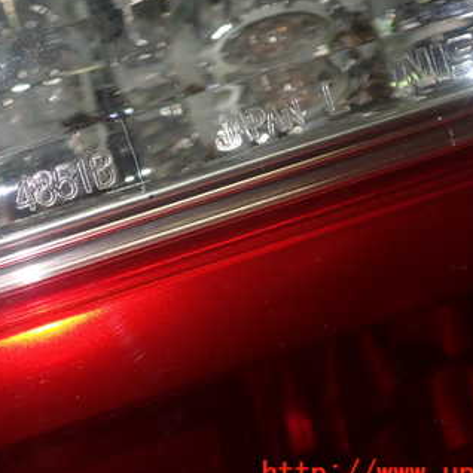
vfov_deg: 28.4
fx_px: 928
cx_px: 152
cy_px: 159
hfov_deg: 28.4
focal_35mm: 60
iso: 125
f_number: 2.5
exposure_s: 1/80
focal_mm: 6.37
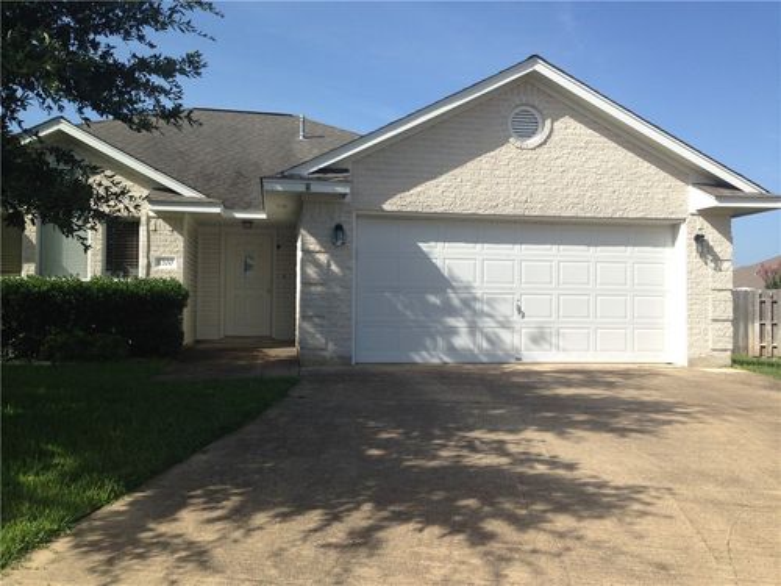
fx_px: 745
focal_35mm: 33
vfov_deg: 42.9
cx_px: 390
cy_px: 293
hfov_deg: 55.4
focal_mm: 4.12
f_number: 2.4
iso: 50
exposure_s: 1/1391
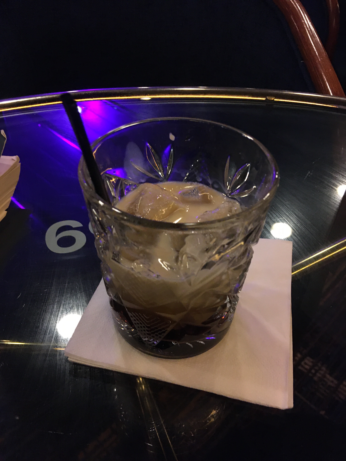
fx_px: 386
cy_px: 230
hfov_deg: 48.2
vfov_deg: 61.7
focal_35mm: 29
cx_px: 173
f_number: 2.2
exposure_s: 1/25
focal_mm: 4.15
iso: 200
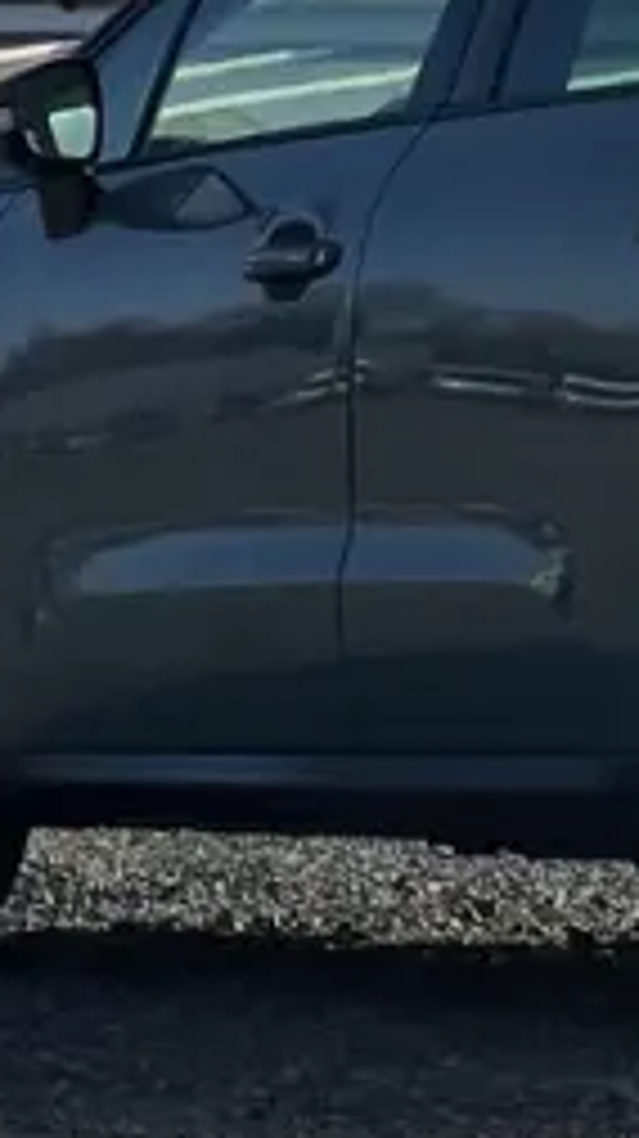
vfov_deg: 7.6
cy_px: 25
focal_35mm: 283
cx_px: 945
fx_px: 8539
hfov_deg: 4.3
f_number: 2.8
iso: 32
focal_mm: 9
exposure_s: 1/1376
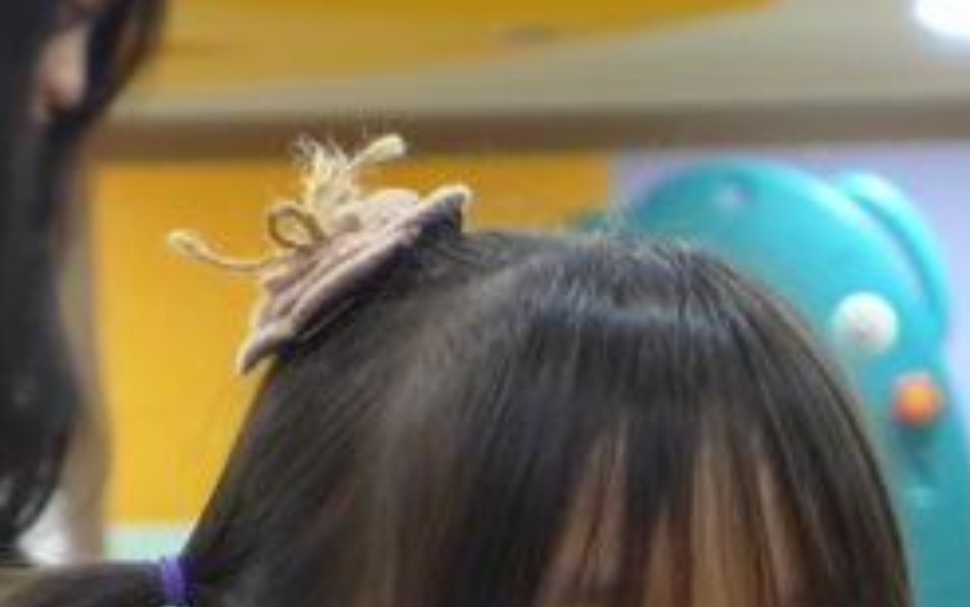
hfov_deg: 6.8
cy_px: 942
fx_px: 8199
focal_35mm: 310
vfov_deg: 4.2
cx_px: 544
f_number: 2.3
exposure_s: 1/100
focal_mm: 17.7
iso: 400
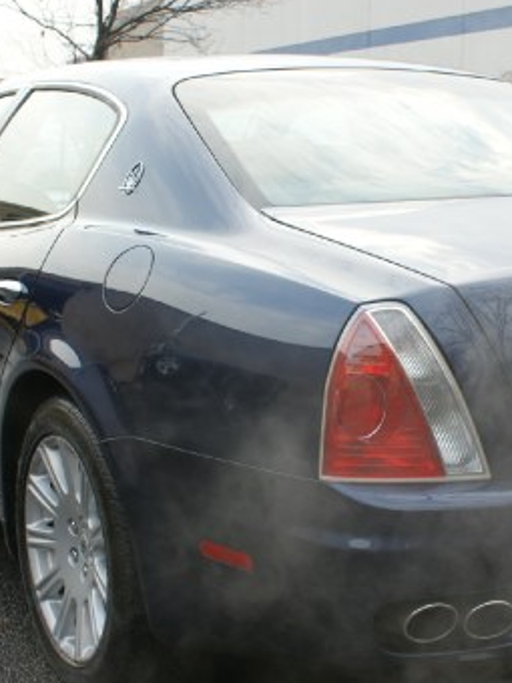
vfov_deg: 29.8
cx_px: 341
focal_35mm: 65
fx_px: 1282
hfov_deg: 22.5
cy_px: 371
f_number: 7.1
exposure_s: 1/60
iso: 100
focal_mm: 24
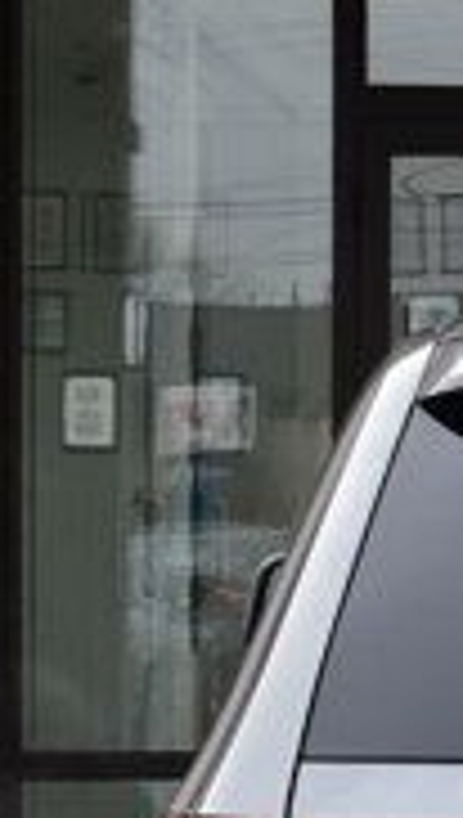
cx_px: 1106
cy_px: 584
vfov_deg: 8.4
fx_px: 5560
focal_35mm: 256
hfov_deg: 4.7
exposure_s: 1/80
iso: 400
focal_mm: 29
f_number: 8
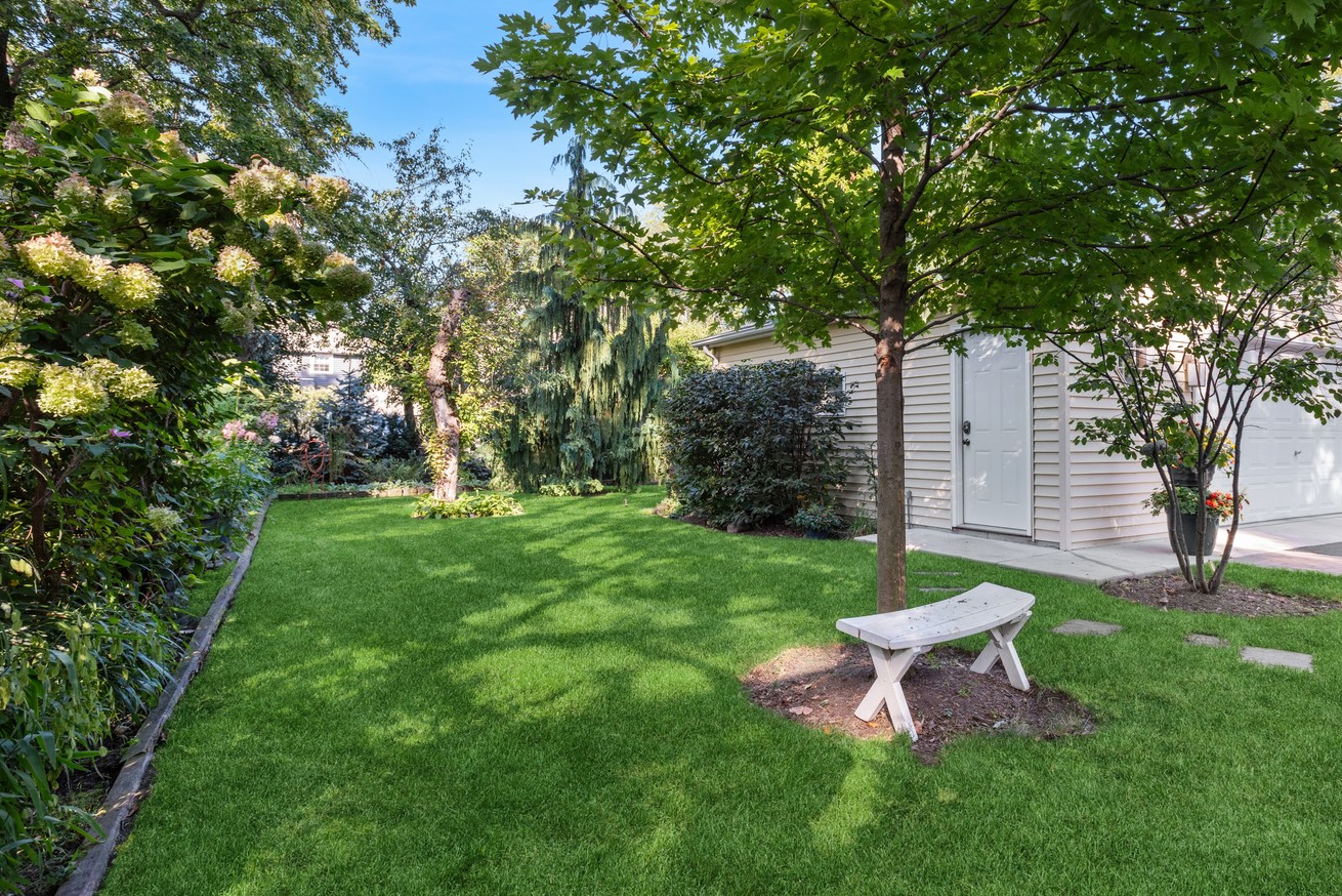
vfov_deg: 59.5
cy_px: 421
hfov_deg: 80.4
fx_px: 783
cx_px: 790
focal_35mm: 21
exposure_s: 1/60
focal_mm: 17
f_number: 8
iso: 400
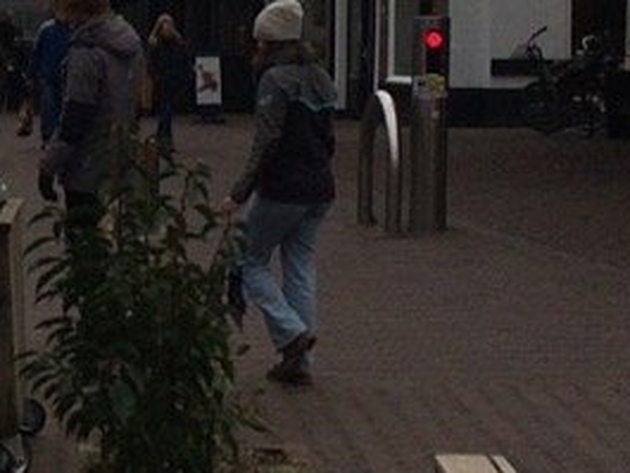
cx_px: -309
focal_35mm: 140
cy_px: 38
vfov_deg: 10.5
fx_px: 2549
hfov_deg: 13.3
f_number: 2.2
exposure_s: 1/1580
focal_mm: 4.15
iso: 32
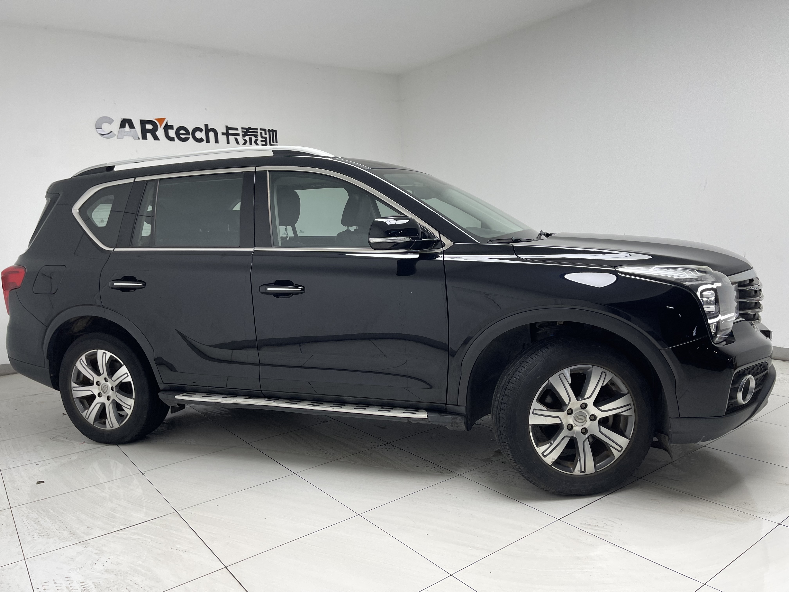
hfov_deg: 67.3
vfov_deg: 53.1
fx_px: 593
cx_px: 394
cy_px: 296
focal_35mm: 26
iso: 80
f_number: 1.6
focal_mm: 5.1
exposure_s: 1/100
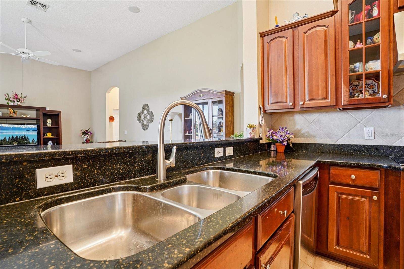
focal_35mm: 17
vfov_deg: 70.4
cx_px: 202
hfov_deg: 93.3
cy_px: 134
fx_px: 191
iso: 400
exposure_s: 1/4
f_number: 8
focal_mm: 17
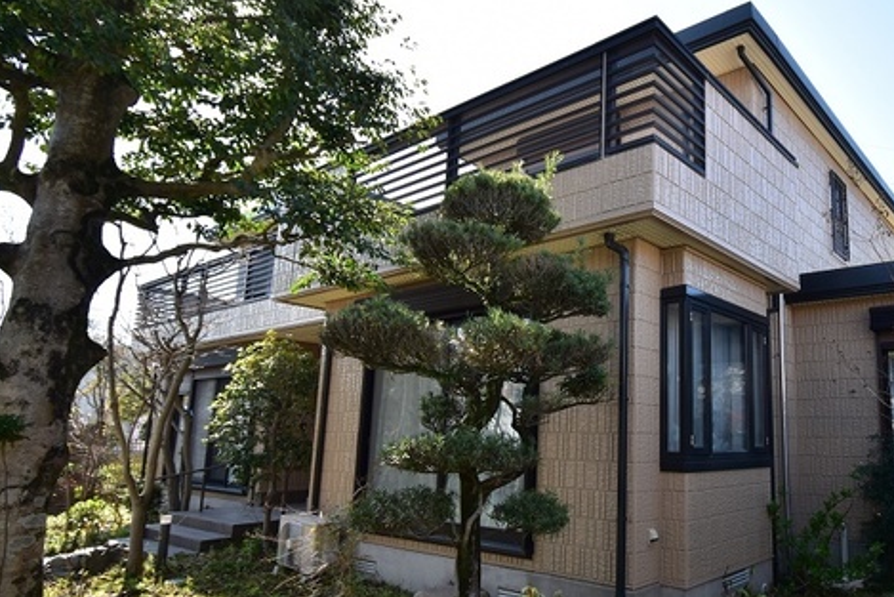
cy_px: 347
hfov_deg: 71.1
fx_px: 596
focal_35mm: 24
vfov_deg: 52.9
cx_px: 612
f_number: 4.5
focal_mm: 10
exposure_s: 1/250
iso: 160
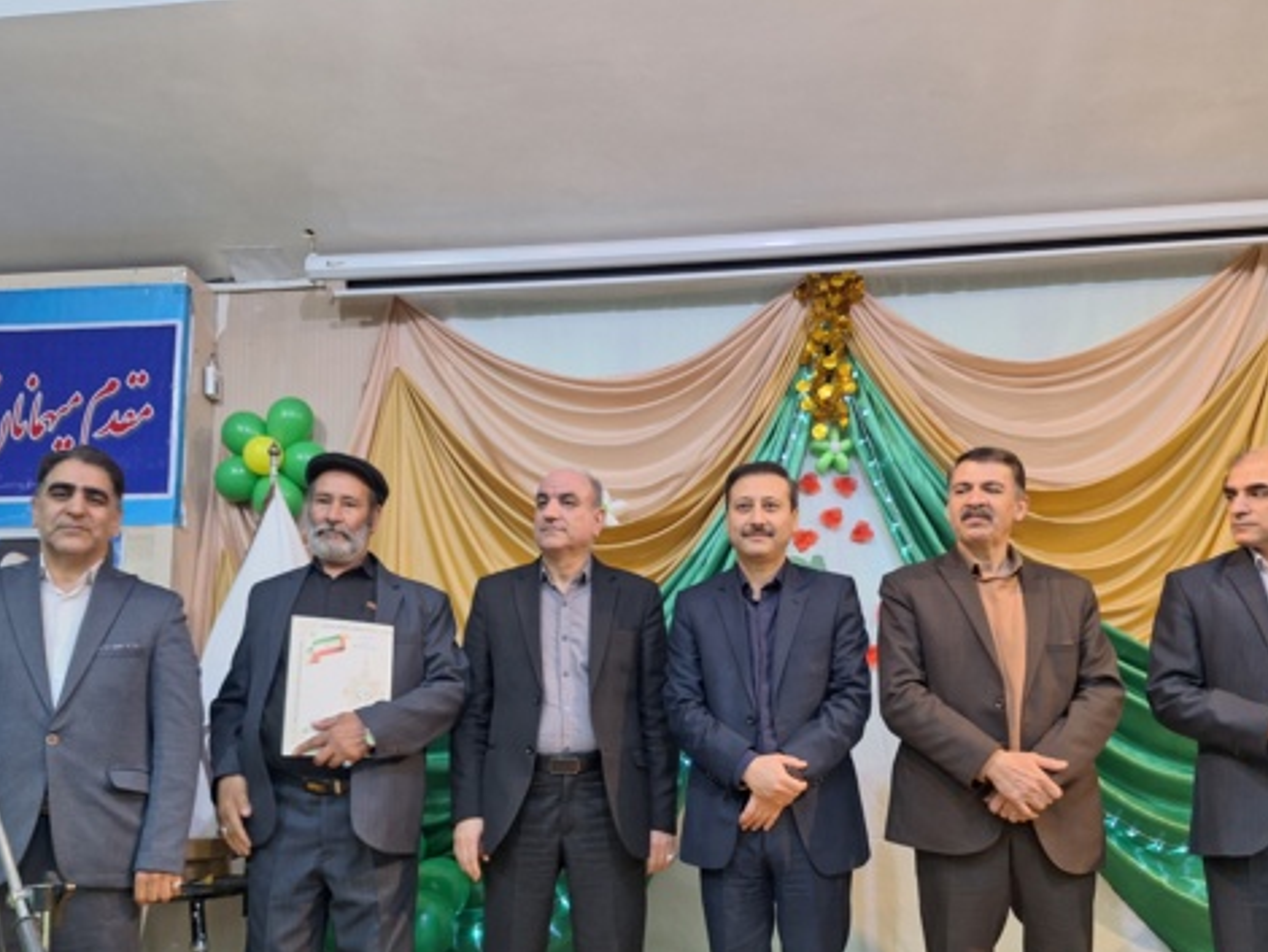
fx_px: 1099
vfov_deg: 46.3
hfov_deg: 59.9
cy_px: 618
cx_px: 643
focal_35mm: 30
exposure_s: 1/50
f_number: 1.8
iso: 200
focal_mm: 5.54
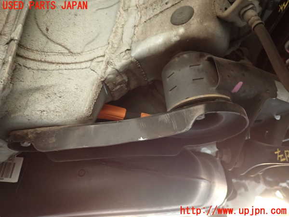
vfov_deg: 54.9
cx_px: 144
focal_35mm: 25
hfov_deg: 69.4
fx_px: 209
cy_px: 108
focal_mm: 4.5
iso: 320
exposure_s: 1/30
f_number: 2
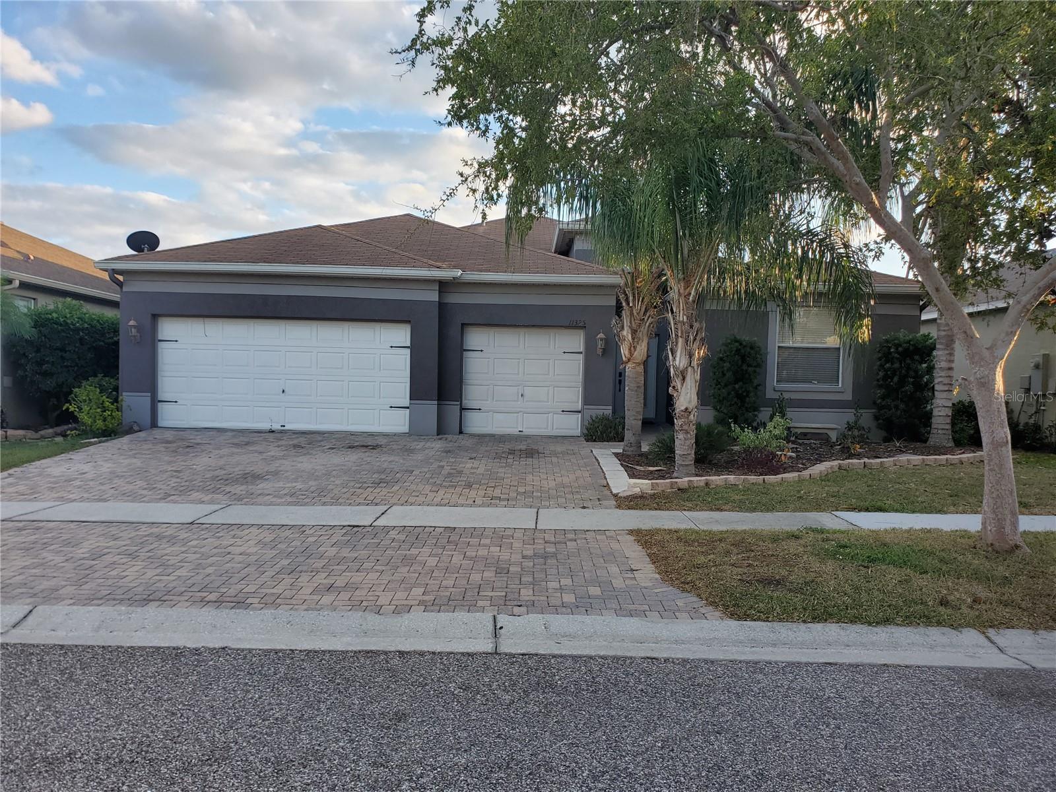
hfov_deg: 67.3
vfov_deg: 53.1
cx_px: 528
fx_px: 793
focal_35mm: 26
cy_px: 396
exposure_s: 1/352
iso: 50
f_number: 2.4
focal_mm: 4.3
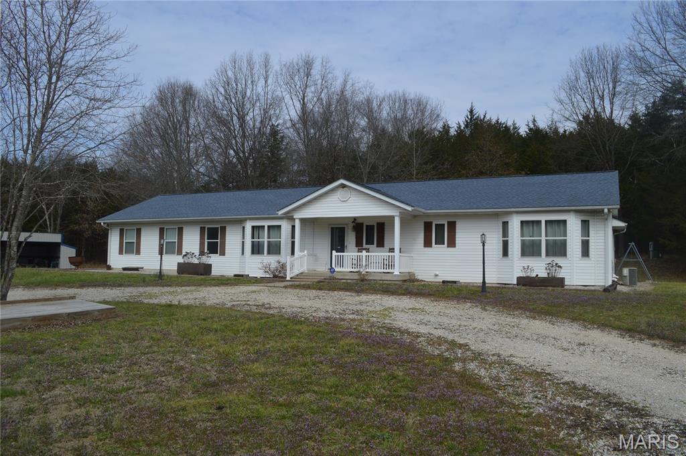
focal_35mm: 27
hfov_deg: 67.4
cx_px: 343
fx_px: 514
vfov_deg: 47.8
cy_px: 228
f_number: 9
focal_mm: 18
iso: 100
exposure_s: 1/320
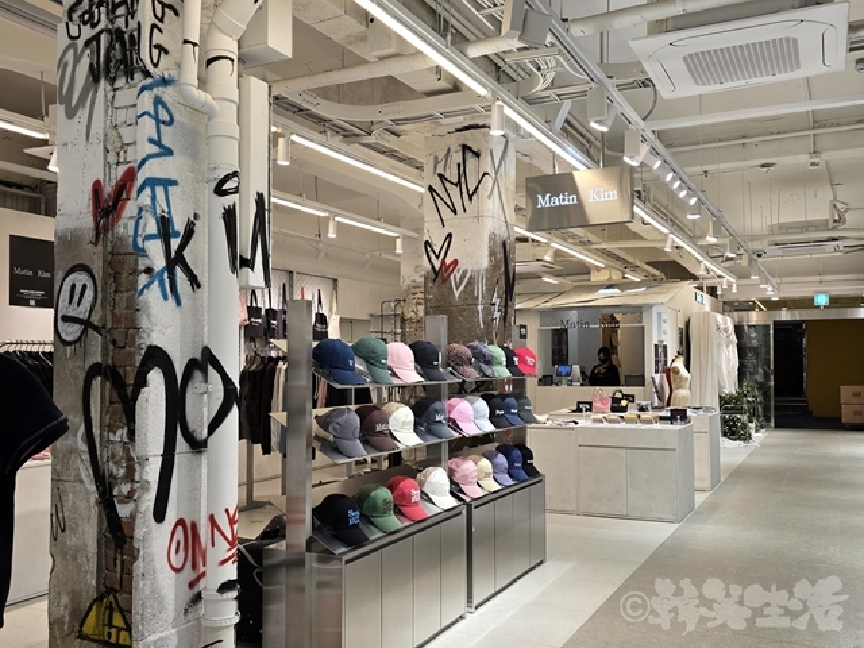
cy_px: 324
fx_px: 574
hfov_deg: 73.9
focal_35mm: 23
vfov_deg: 58.9
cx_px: 432
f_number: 1.7
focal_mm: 6.3
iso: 40
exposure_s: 1/120
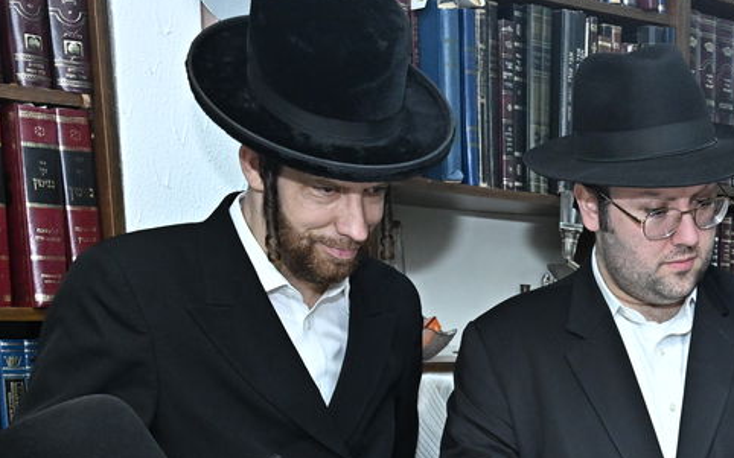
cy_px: 640
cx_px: 723
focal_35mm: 71
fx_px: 1420
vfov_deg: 17.0
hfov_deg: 27.4
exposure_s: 1/200
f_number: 5.6
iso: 1600
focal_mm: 24
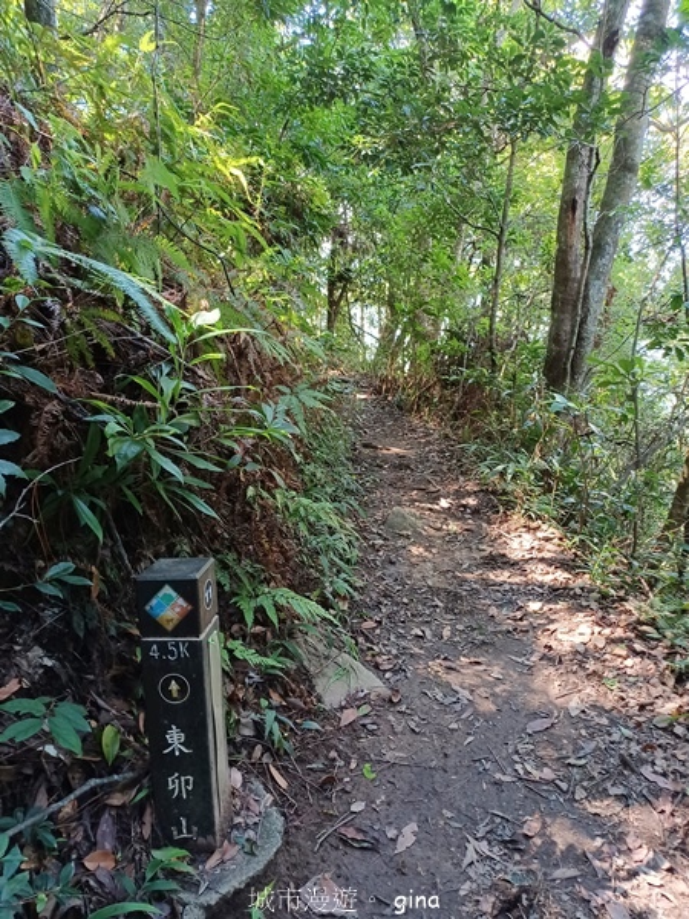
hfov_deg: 54.9
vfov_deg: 69.4
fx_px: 663
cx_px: 344
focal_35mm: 25
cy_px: 460
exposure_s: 1/30
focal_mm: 4.6
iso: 320
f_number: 1.8
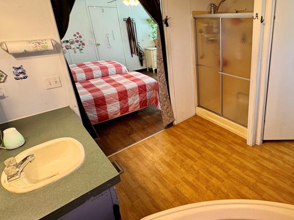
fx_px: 187
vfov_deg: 60.2
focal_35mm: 22
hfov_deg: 71.6
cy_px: 81
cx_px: 217
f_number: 2.2
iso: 250
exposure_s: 1/120
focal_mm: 2.22
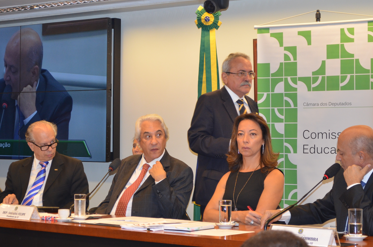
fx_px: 982
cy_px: 130
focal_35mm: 95
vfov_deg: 14.3
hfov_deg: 21.5
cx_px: 144
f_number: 5.3
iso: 800
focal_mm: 48
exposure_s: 1/160
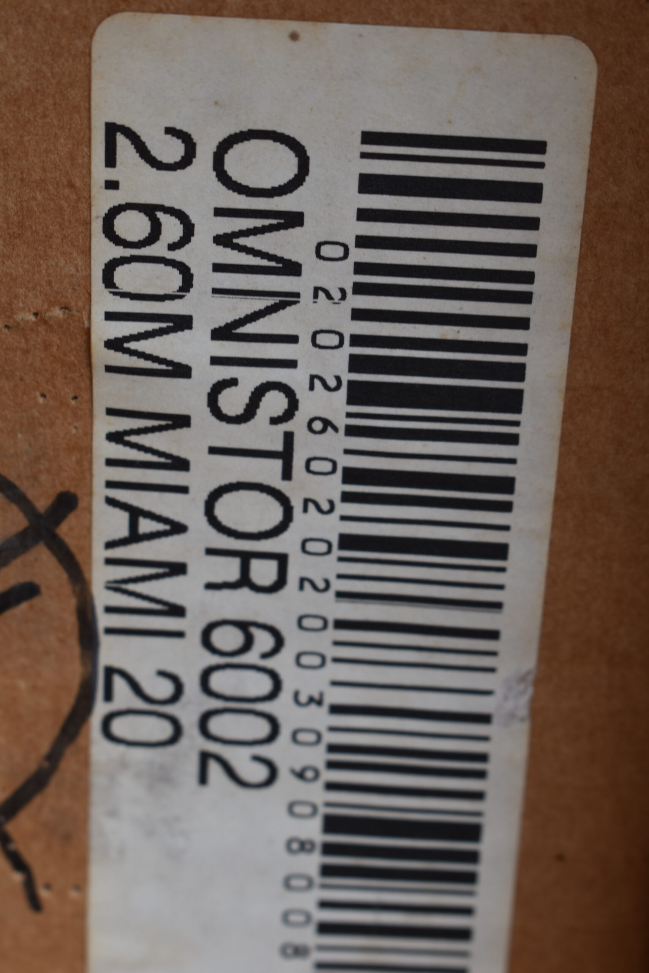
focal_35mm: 82
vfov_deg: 24.6
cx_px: 324
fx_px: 2230
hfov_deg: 16.6
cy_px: 486
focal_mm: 55
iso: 160
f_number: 8
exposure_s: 1/60
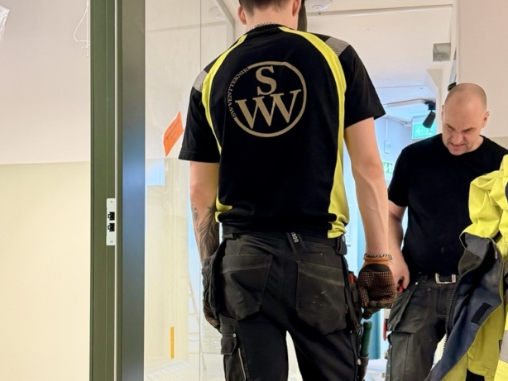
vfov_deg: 35.7
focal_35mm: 40
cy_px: 243
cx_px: 189
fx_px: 587
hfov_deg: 46.4
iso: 250
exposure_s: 1/50
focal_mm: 6.76
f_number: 1.78
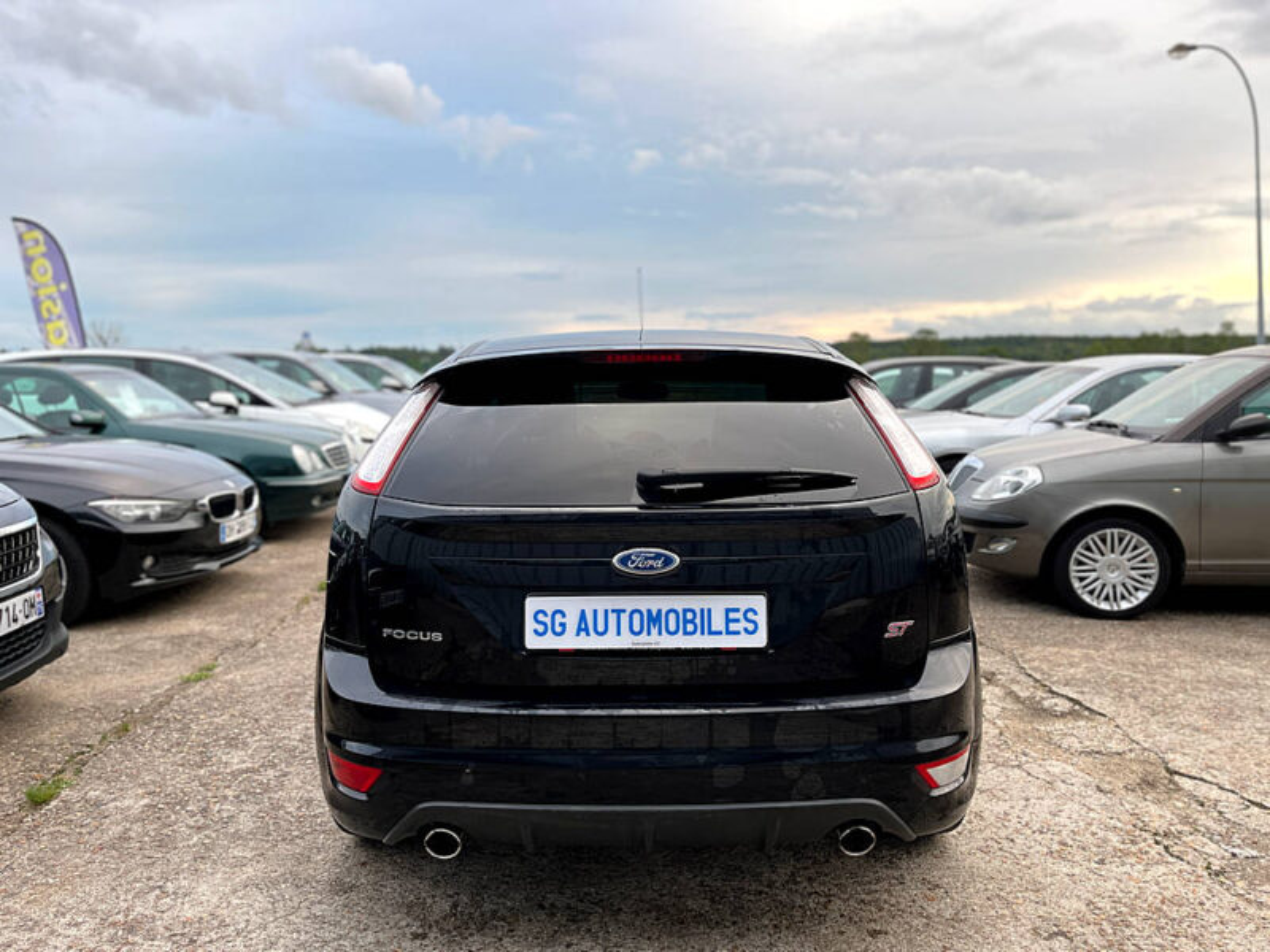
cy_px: 476
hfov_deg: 67.3
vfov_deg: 53.1
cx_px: 635
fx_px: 954
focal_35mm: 26
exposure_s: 1/122
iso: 64
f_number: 1.6
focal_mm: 5.1
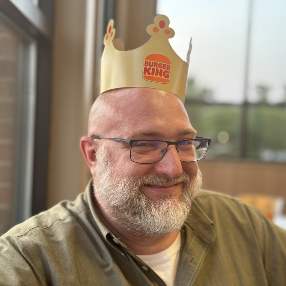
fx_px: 533
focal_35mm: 57
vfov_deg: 30.0
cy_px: 143
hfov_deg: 30.0
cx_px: 139
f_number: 1.78
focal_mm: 6.86
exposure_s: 1/120
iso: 200
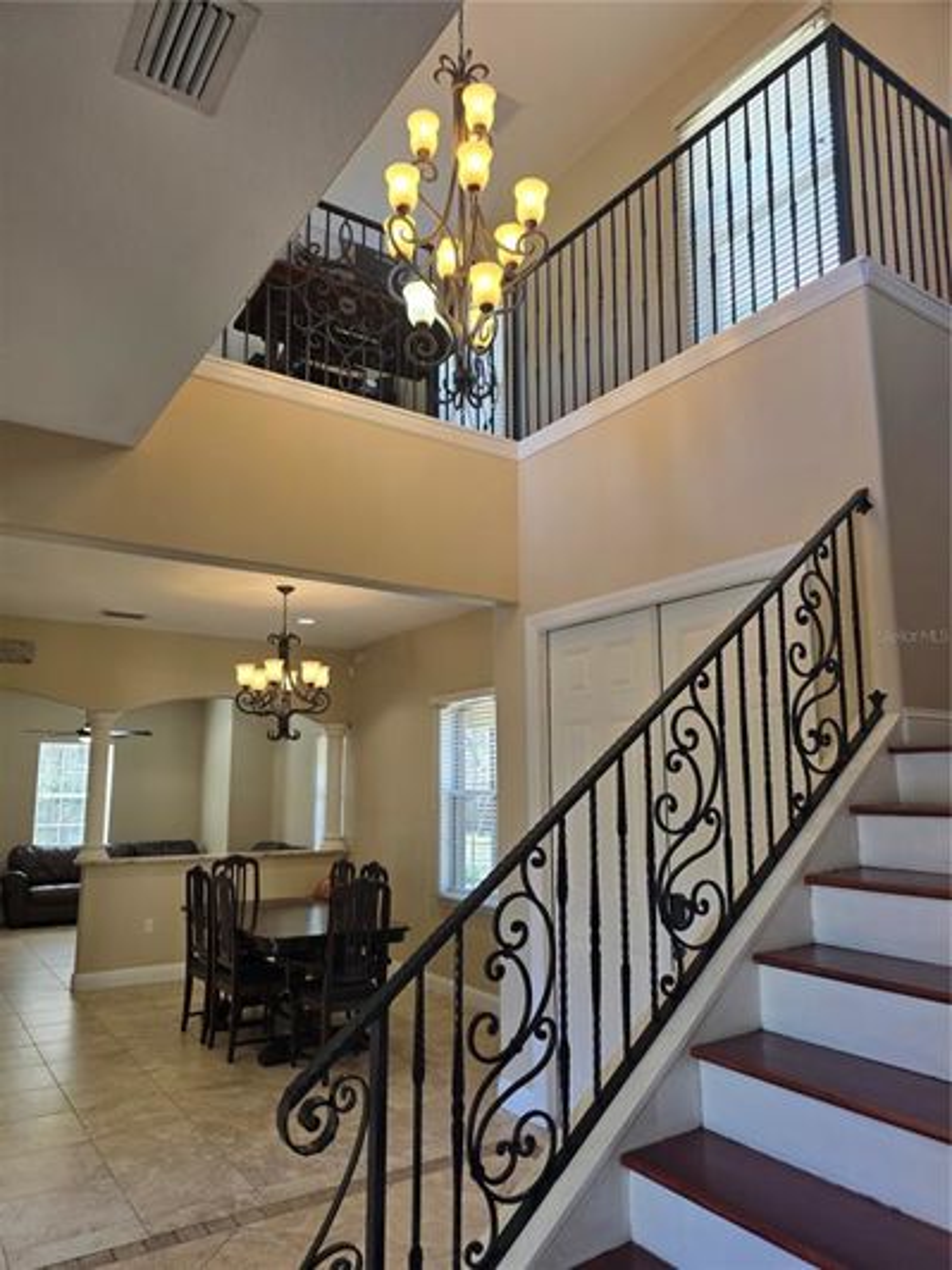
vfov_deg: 73.9
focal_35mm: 23
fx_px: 843
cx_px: 476
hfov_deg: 58.9
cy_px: 635
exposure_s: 1/120
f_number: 1.7
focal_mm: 6.3
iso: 50
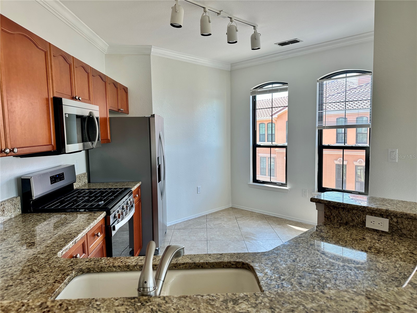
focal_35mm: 24
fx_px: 289
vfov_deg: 56.8
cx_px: 208
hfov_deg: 71.6
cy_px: 156
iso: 64
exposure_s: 1/121
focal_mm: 6.86
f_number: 1.78
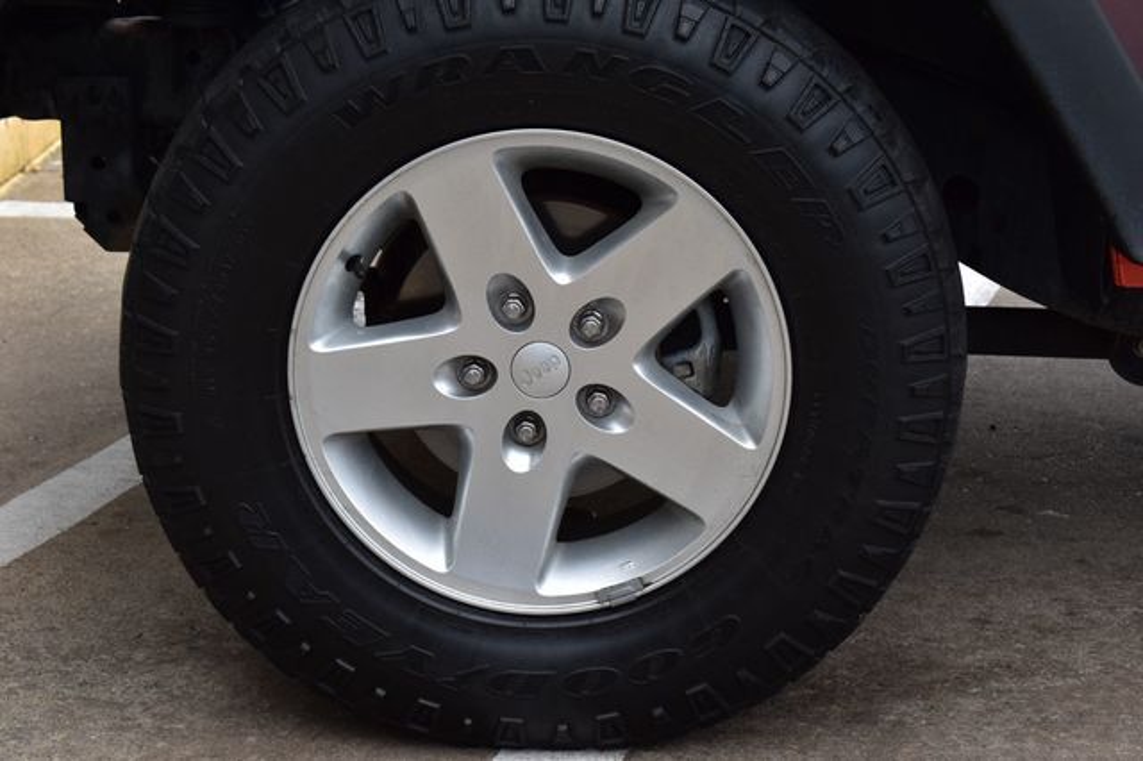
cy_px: 380
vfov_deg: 16.5
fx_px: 2618
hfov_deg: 24.6
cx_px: 572
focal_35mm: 82
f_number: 8
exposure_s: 1/80
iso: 400
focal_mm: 55
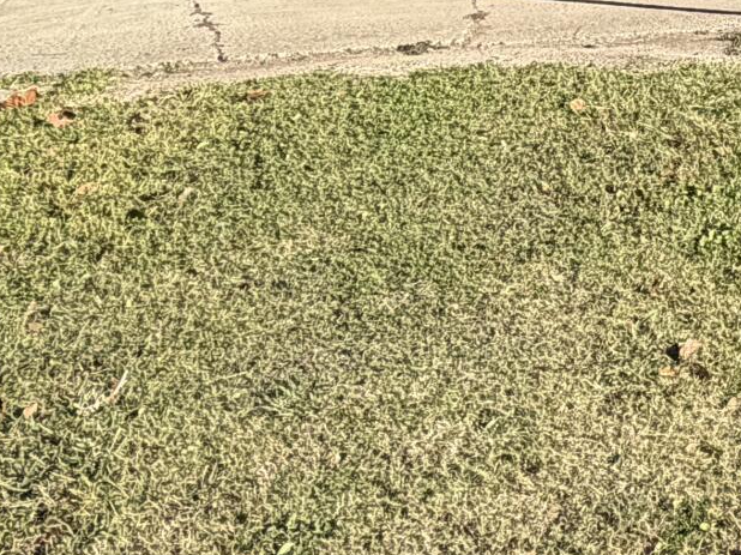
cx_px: 1037
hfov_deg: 24.0
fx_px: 1455
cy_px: -230
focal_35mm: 68
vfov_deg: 19.4
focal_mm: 2.22
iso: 40
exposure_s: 1/686
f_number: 2.2
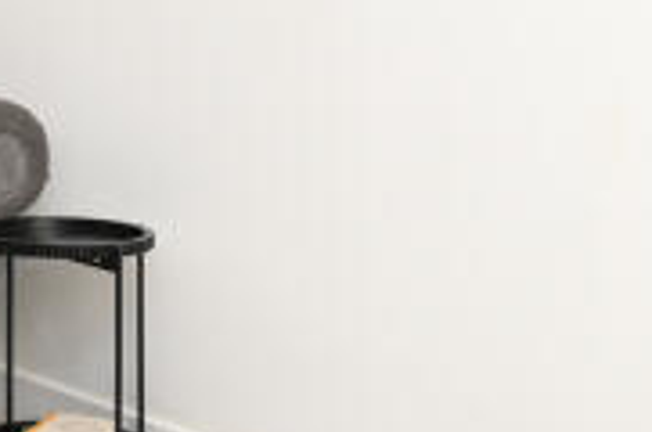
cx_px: -252
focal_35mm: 85
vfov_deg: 15.6
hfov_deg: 21.2
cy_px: -50
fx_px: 1537
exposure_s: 1/10
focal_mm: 10
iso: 250
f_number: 9
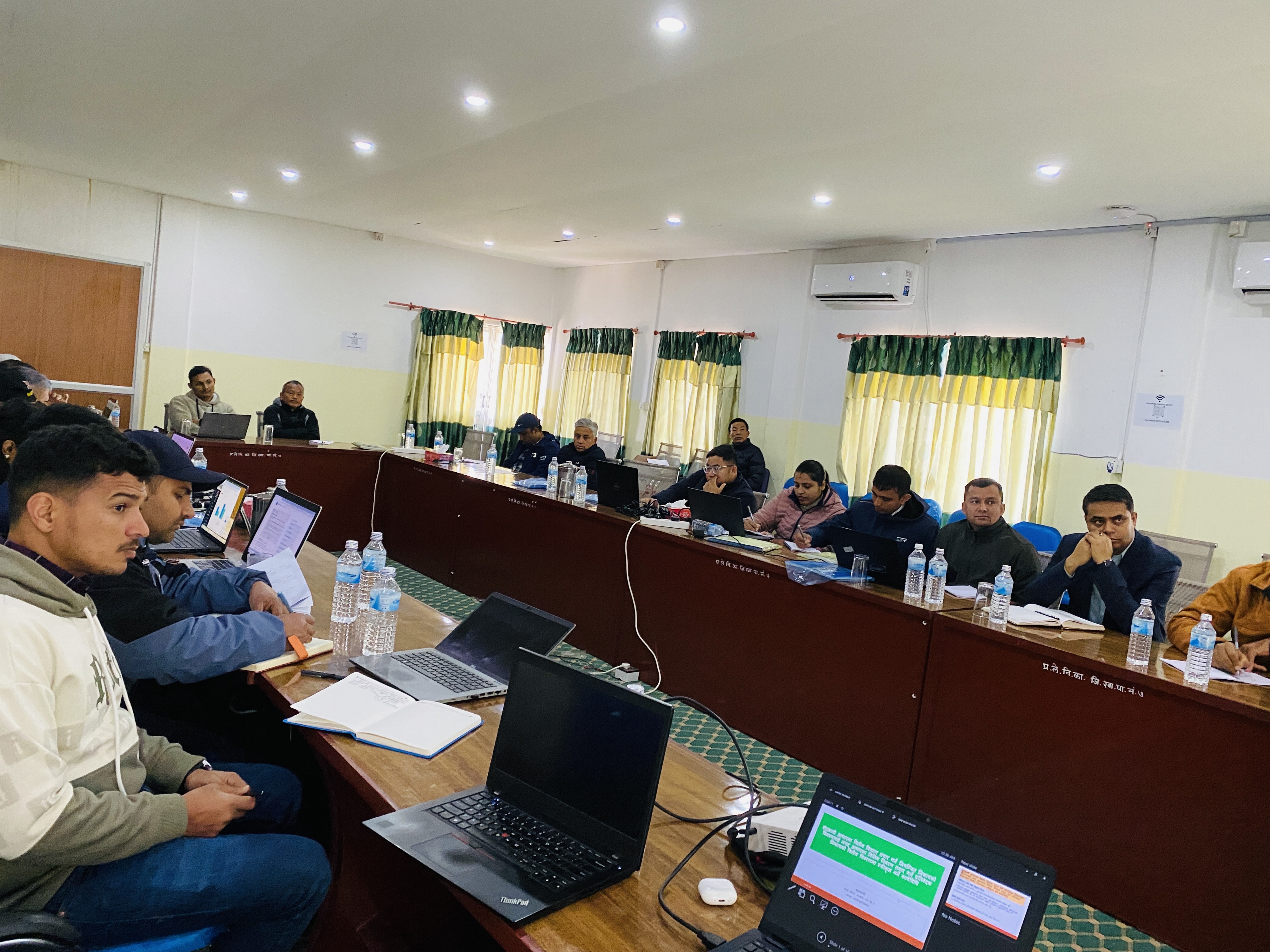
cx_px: 635
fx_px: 954
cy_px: 476
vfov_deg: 53.1
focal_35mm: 26
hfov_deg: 67.3
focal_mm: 4.25
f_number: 1.8
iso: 400
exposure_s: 1/60
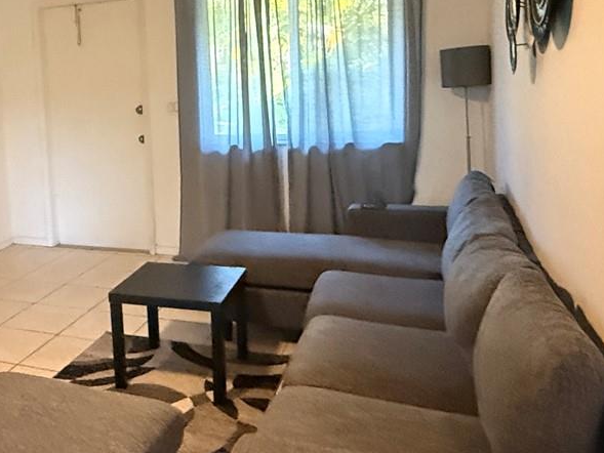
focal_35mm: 38
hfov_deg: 46.1
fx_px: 663
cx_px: 110
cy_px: 133
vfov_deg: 37.1
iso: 1250
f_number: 2.2
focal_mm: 2.22
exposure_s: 1/60
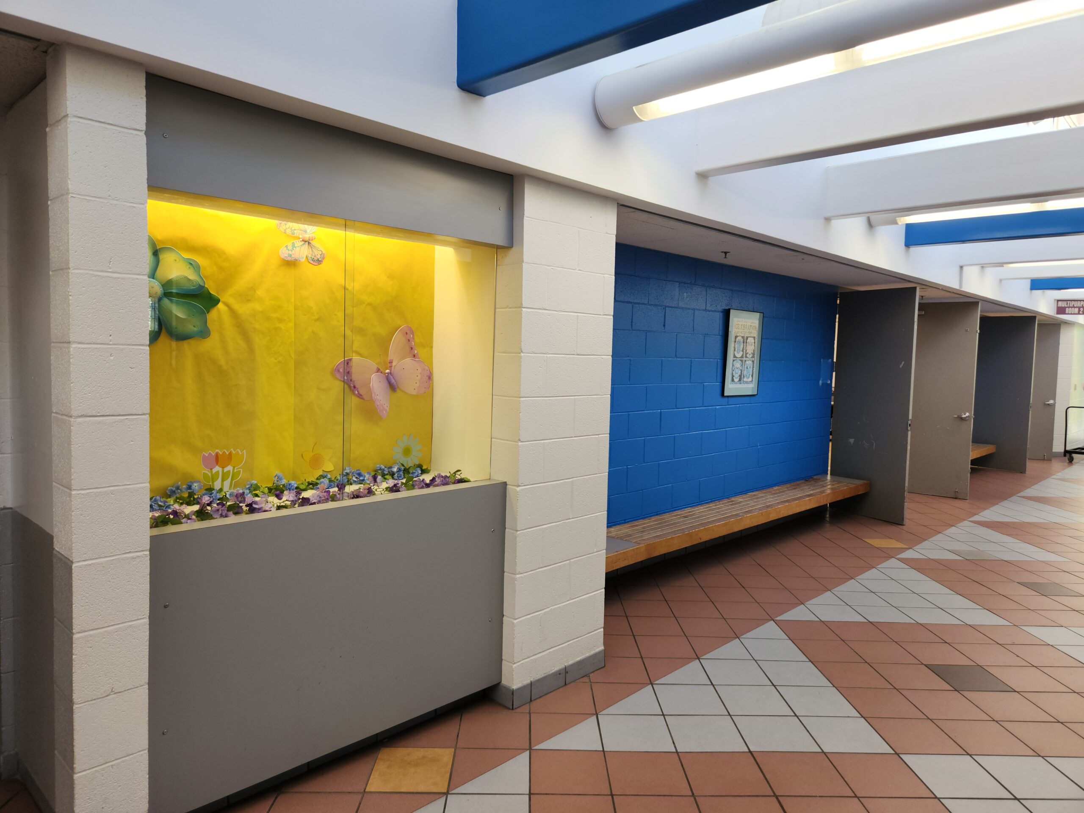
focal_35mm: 23
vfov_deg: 58.9
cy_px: 406
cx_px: 542
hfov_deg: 73.9
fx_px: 720
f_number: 1.8
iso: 32
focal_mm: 5.4
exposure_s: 1/60
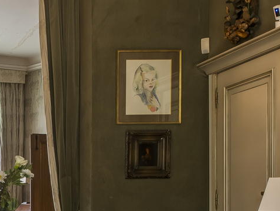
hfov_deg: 20.6
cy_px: 244
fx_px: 664
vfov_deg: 17.3
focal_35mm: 82
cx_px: -130
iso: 250
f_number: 11
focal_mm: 17
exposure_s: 1/4
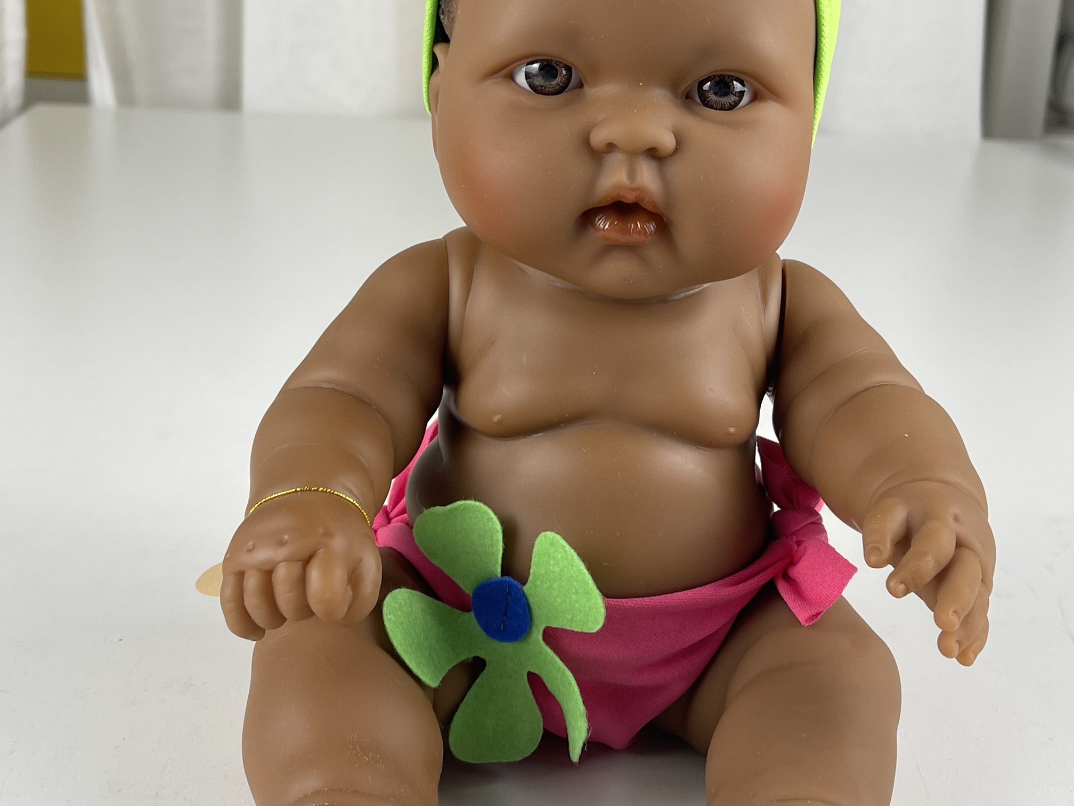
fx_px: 1551
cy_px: 277
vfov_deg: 28.9
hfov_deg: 38.2
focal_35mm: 50
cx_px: 549
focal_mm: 5.1
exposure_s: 1/113
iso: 32
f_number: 1.6
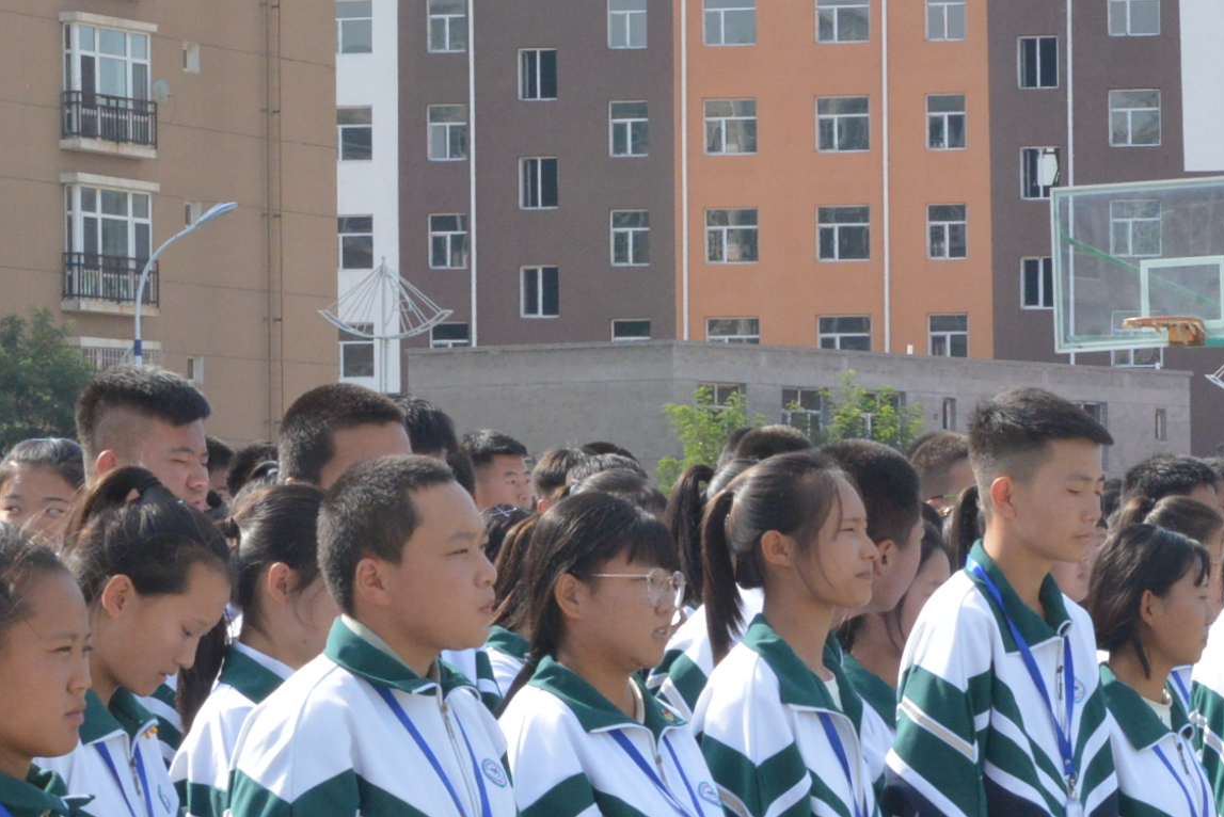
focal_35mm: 154
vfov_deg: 8.9
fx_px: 5238
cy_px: 626
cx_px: 1109
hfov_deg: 13.2
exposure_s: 1/800
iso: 3200
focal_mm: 48
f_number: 14
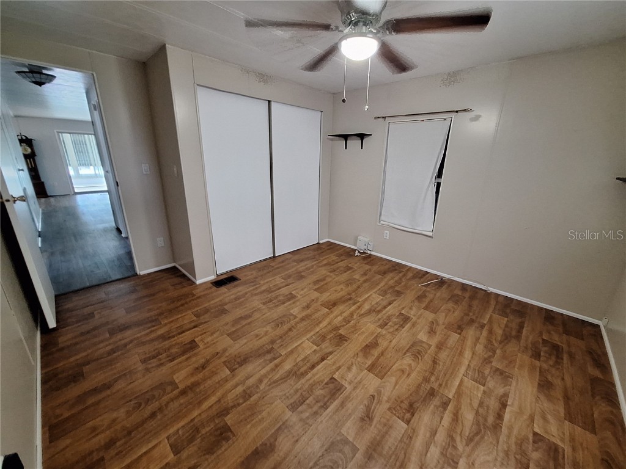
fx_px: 235
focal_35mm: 13
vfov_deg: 89.9
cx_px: 313
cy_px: 234
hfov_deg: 106.2
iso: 320
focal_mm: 1.74
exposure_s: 1/24
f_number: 2.2
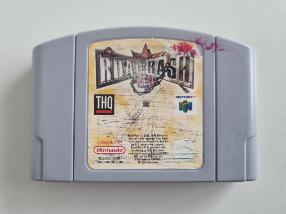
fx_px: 215
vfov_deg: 53.1
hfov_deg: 67.3
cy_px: 107
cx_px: 143
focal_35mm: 26
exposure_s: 1/50
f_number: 1.8
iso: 400
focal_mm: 5.4
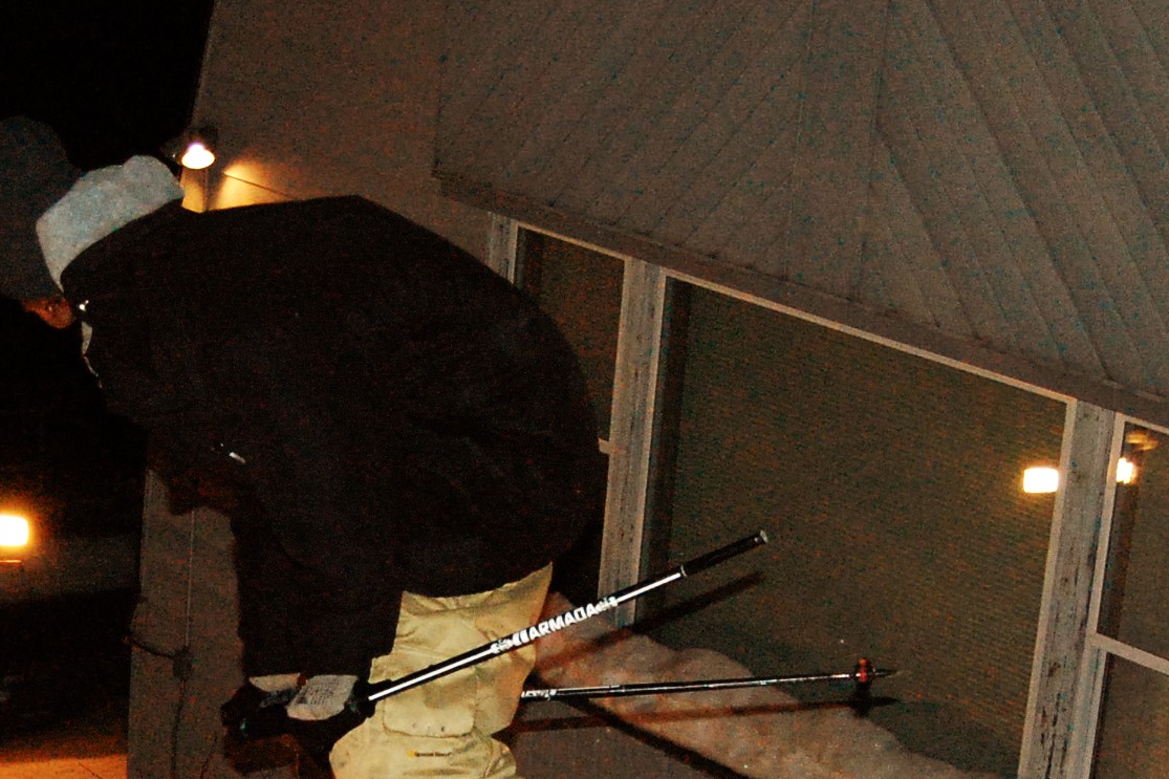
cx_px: 318
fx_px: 3344
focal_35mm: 103
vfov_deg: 13.1
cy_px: 757
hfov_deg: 19.7
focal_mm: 34
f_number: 4.5
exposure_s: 1/500
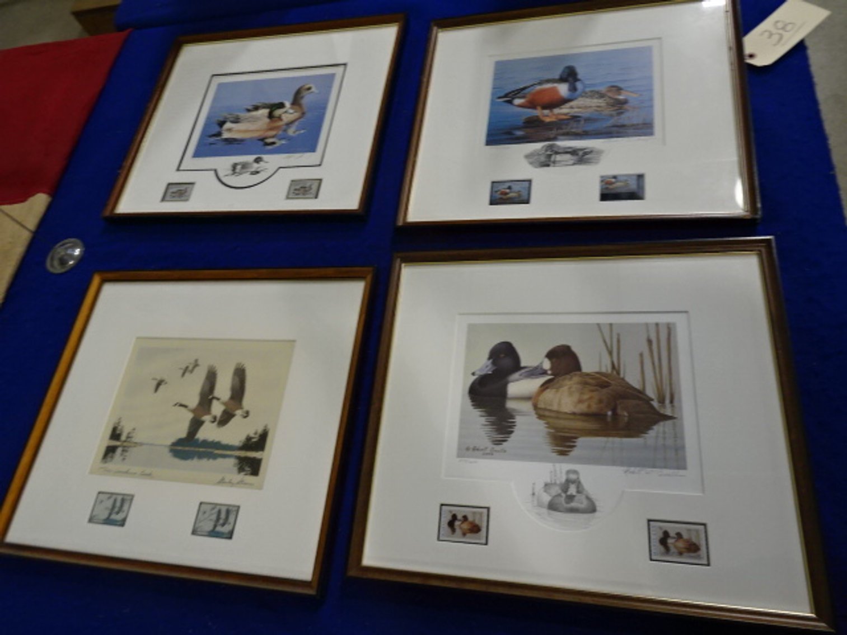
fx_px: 587
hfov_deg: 71.6
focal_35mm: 24
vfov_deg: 56.8
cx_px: 424
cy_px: 318
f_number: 3.5
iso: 250
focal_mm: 4.1
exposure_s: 1/30
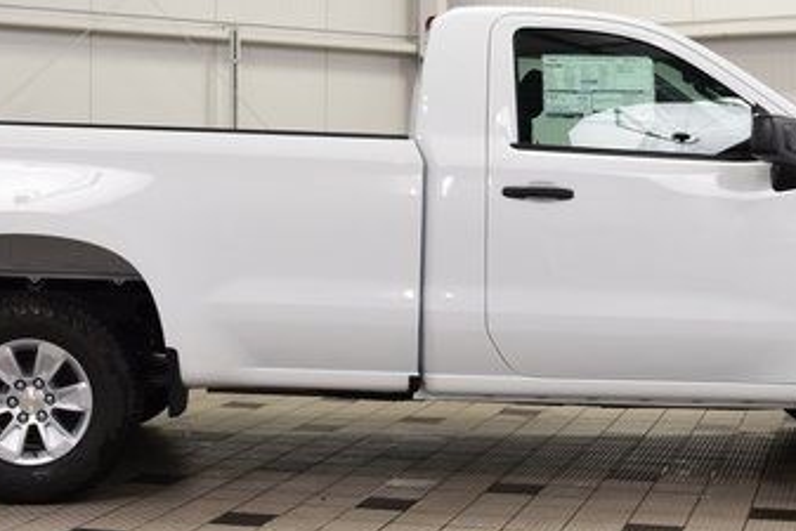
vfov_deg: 17.7
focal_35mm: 77
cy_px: 195
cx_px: 428
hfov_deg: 26.3
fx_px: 1702
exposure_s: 1/30
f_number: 7.1
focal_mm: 27
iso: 450
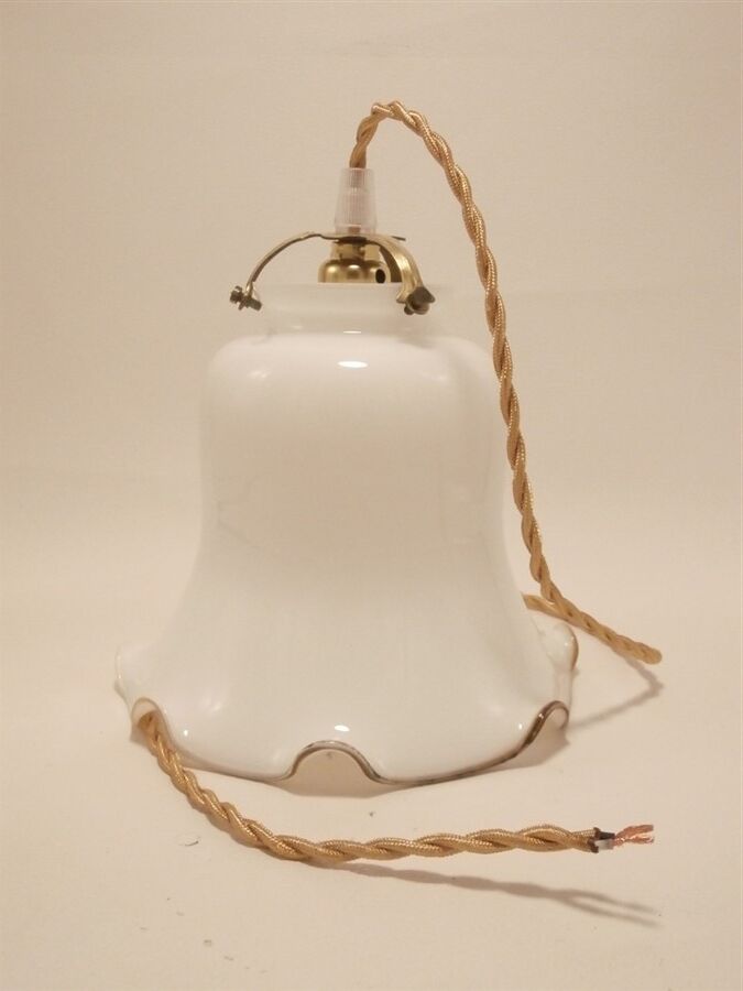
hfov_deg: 37.7
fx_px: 1088
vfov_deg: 49.0
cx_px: 372
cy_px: 496
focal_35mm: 38
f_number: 3.9
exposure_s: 1/500
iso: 800
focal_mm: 6.67
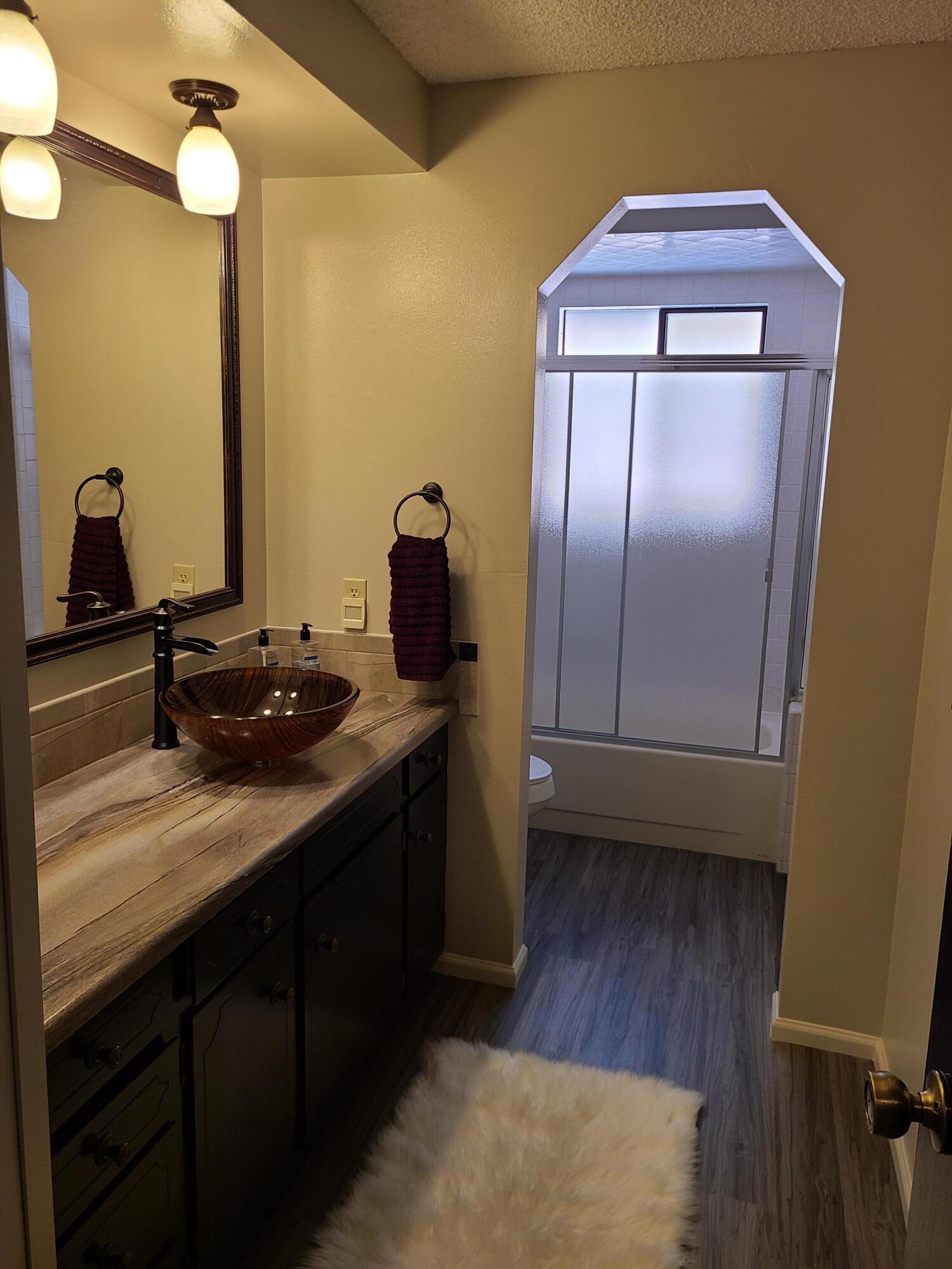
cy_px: 634
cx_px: 476
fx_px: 953
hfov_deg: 53.1
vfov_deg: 67.3
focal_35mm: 26
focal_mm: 5.4
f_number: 1.8
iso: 64
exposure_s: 1/59
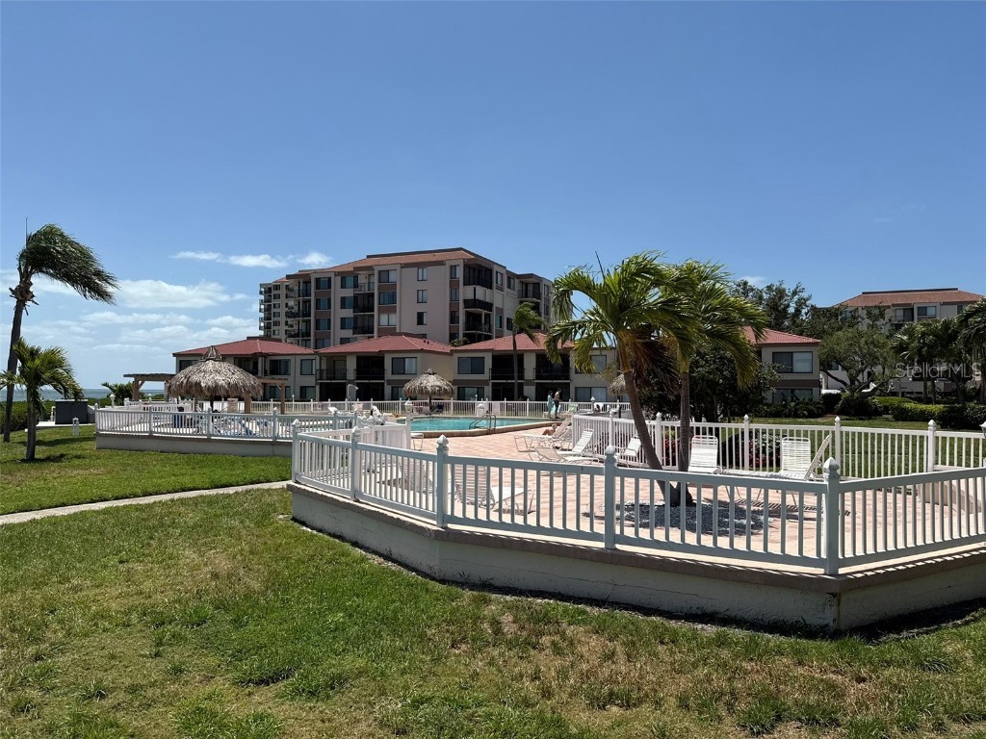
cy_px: 370
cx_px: 493
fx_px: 684
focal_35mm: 24
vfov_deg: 56.8
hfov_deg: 71.6
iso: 80
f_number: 1.78
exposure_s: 1/7353
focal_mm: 6.76
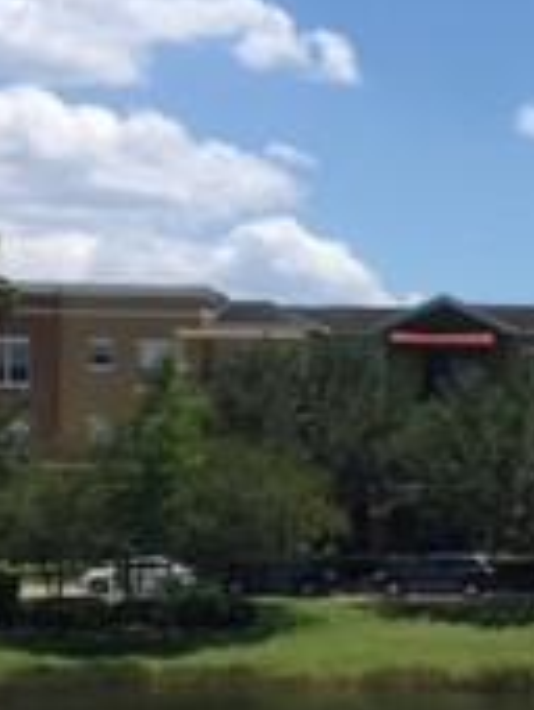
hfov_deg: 12.8
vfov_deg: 17.9
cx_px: 830
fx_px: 2236
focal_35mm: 109
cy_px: 560
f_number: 2.2
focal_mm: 4.15
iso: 32
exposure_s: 1/2825
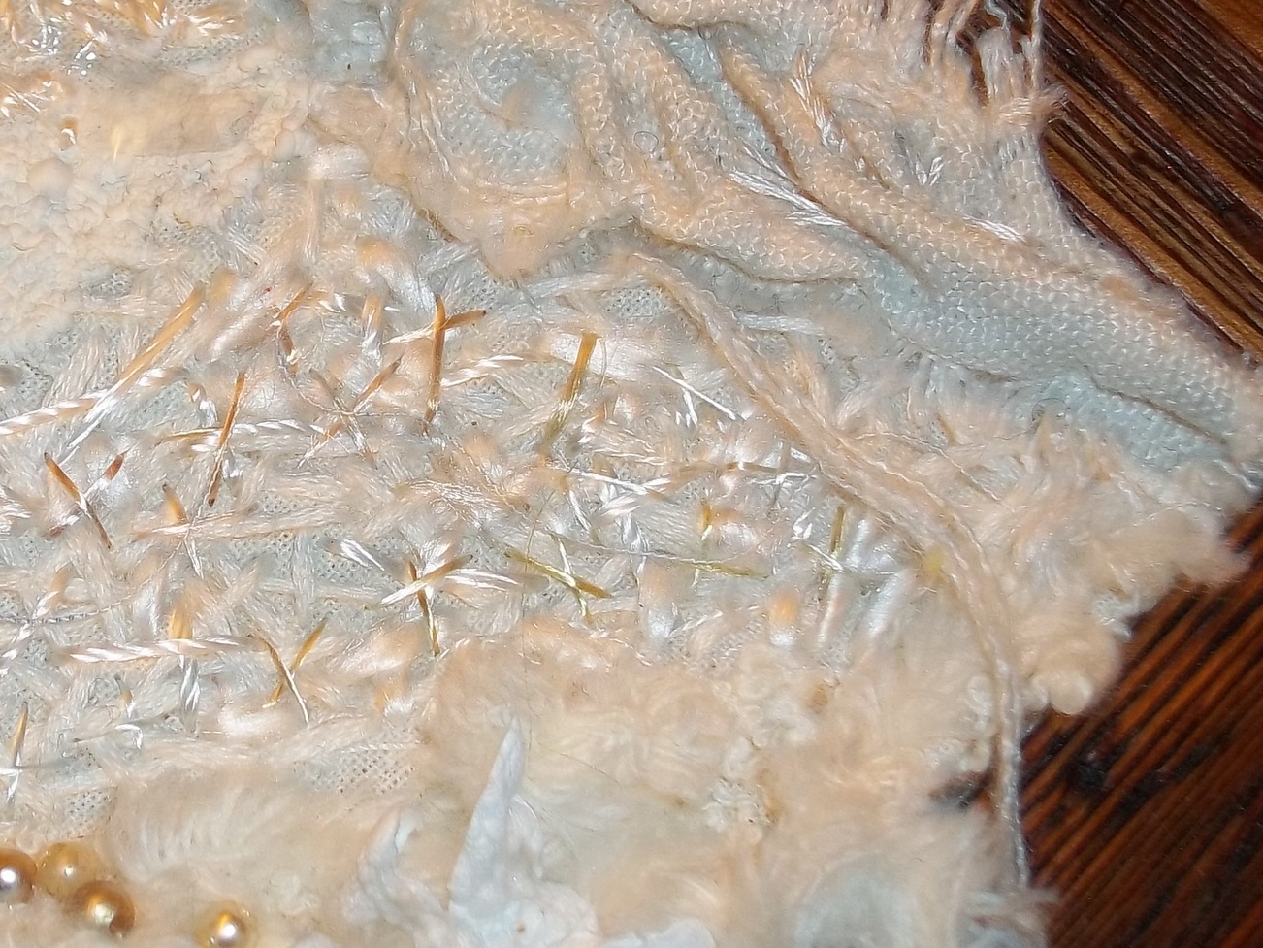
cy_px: 464
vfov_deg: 15.4
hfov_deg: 20.2
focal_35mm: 96
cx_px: 217
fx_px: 3503
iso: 80
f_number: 3.6
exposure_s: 1/40
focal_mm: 8.8
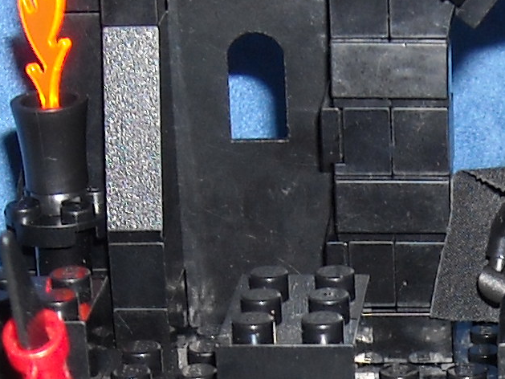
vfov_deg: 8.6
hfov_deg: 11.4
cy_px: 483
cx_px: 541
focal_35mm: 171
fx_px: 2495
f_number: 2.8
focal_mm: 5.7
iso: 64
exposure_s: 1/60
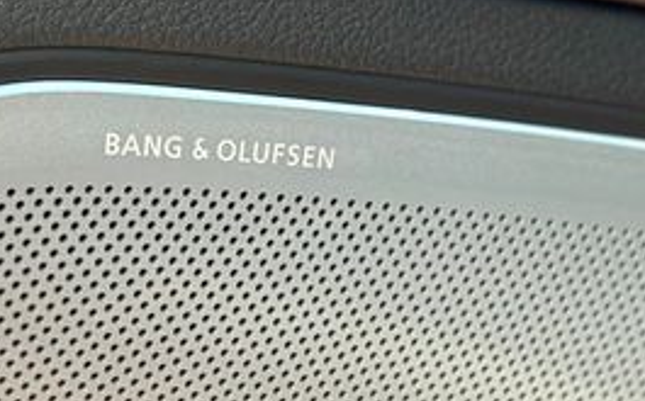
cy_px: 377
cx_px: 297
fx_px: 2160
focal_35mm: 123
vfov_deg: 10.6
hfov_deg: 17.0
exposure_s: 1/40
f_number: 1.78
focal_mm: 6.86
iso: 320
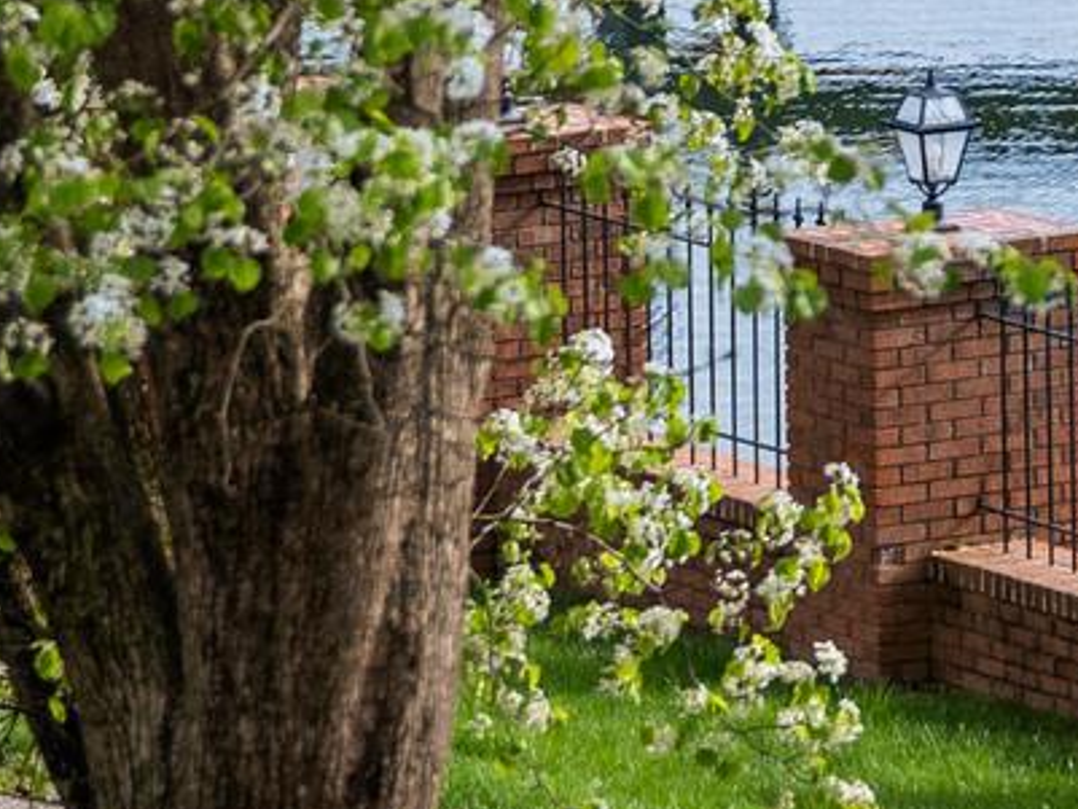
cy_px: -844
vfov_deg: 3.5
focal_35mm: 427
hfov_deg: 4.6
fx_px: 13301
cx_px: 1893
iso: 200
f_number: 2.8
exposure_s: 1/2000
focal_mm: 58
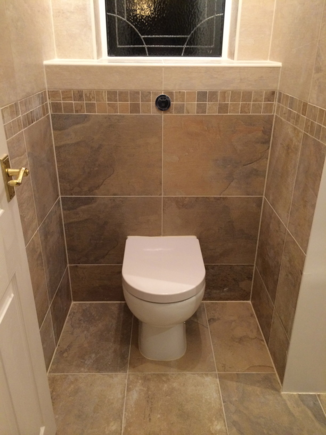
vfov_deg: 60.0
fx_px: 377
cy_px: 218
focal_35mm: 30
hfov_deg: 46.8
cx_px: 163
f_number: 2.2
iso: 200
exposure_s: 1/30
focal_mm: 4.12
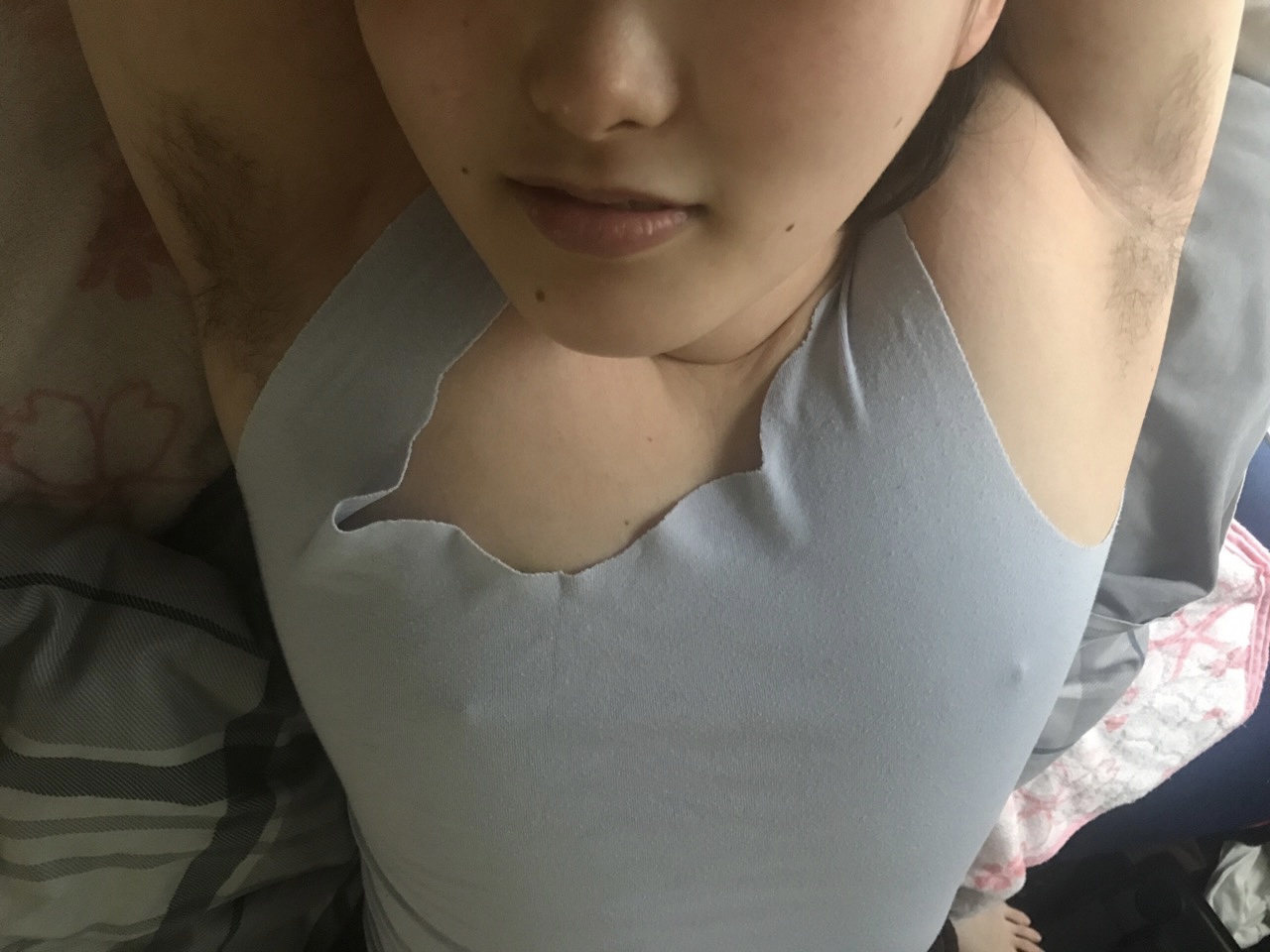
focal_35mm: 28
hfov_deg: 63.4
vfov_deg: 49.7
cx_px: 635
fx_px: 1027
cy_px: 476
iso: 100
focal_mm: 3.99
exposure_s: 1/12
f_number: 1.8
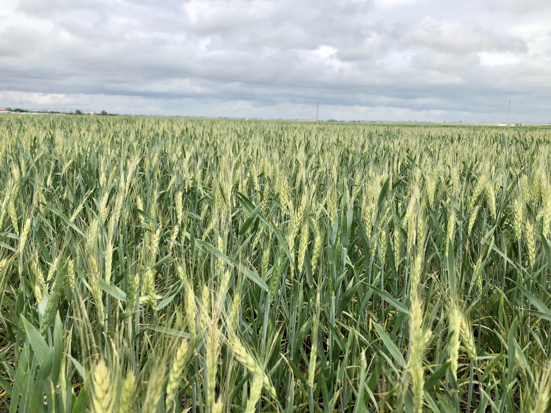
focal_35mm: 28
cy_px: 206
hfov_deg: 63.4
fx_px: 446
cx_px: 276
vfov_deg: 49.7
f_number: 1.8
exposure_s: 1/2288
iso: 20
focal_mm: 3.99
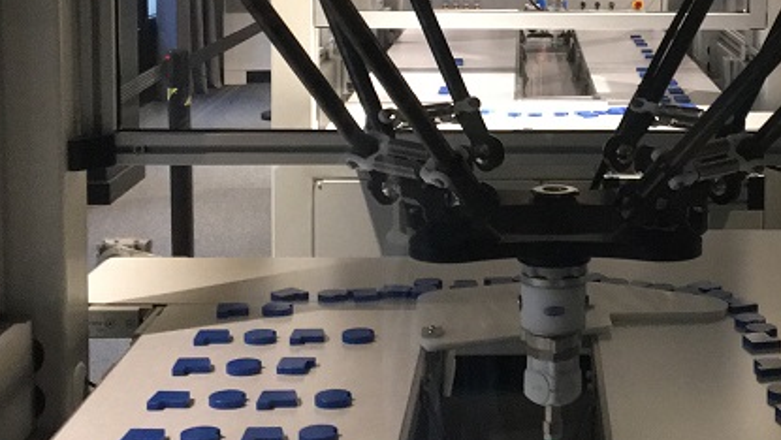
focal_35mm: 76
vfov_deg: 15.7
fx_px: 1575
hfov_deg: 27.4
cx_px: 609
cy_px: 29
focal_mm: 4.15
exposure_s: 1/33
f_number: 2.2
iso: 200
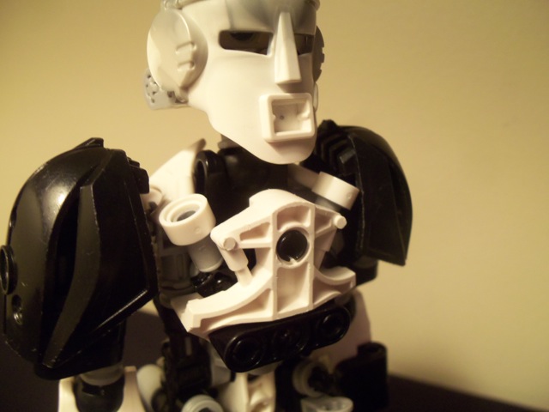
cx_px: 274
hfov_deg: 61.7
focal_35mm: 29
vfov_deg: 48.2
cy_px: 206
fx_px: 460
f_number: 3.4
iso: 160
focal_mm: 5.2
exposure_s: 1/30
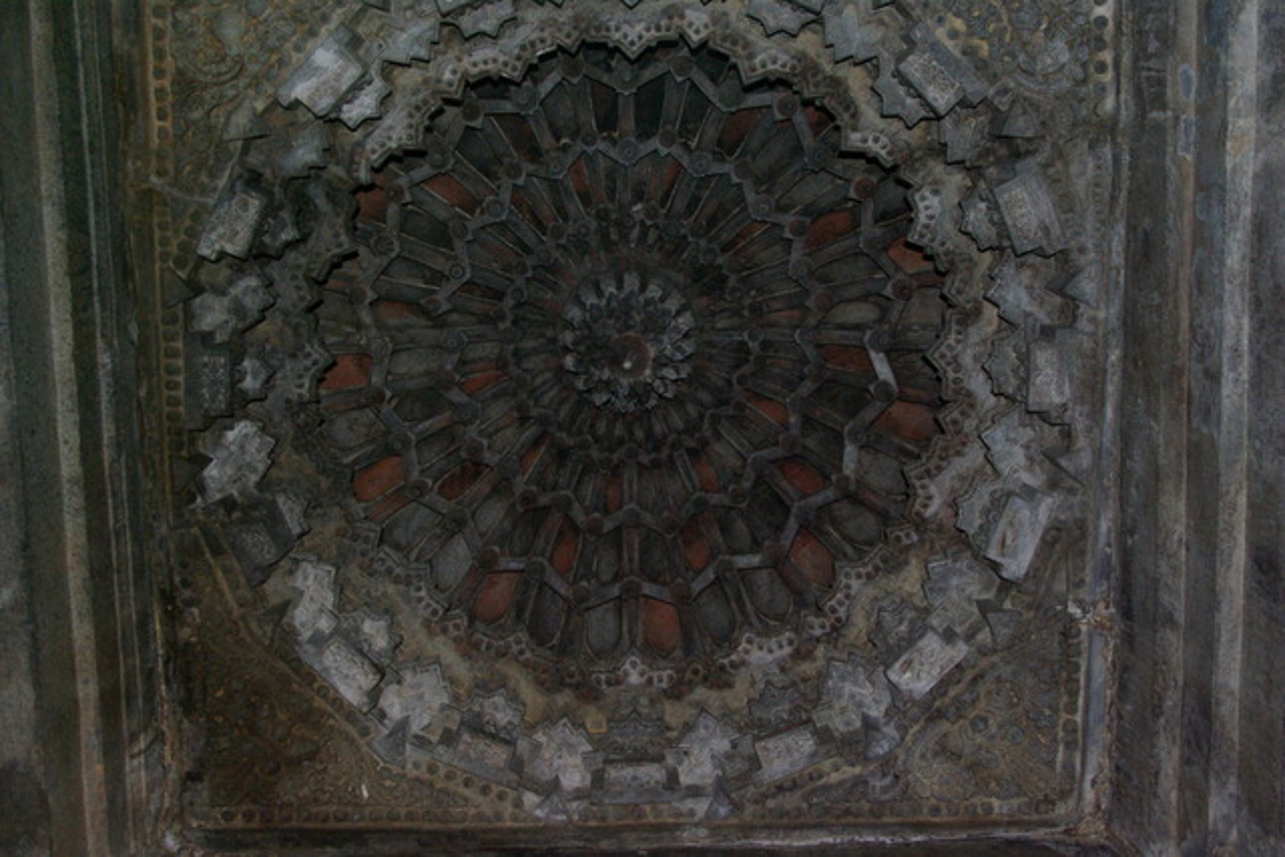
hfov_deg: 46.4
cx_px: 642
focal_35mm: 42
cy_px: 428
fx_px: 1499
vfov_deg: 31.9
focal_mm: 28
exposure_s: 1/45
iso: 800
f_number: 8
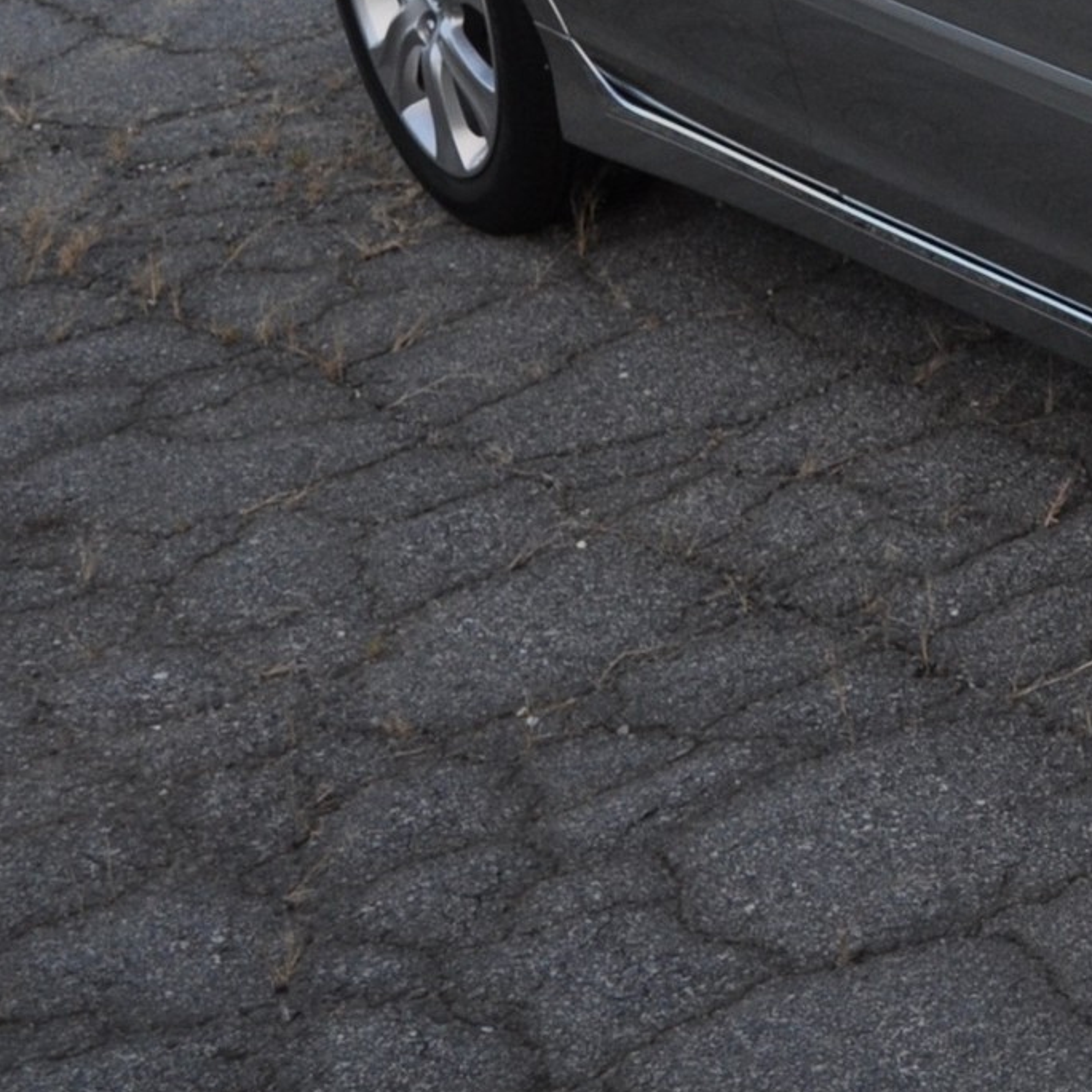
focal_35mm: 149
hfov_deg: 11.0
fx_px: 5318
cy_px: -127
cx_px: 1957
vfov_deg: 11.5
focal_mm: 32
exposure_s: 1/80
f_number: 4.8
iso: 400
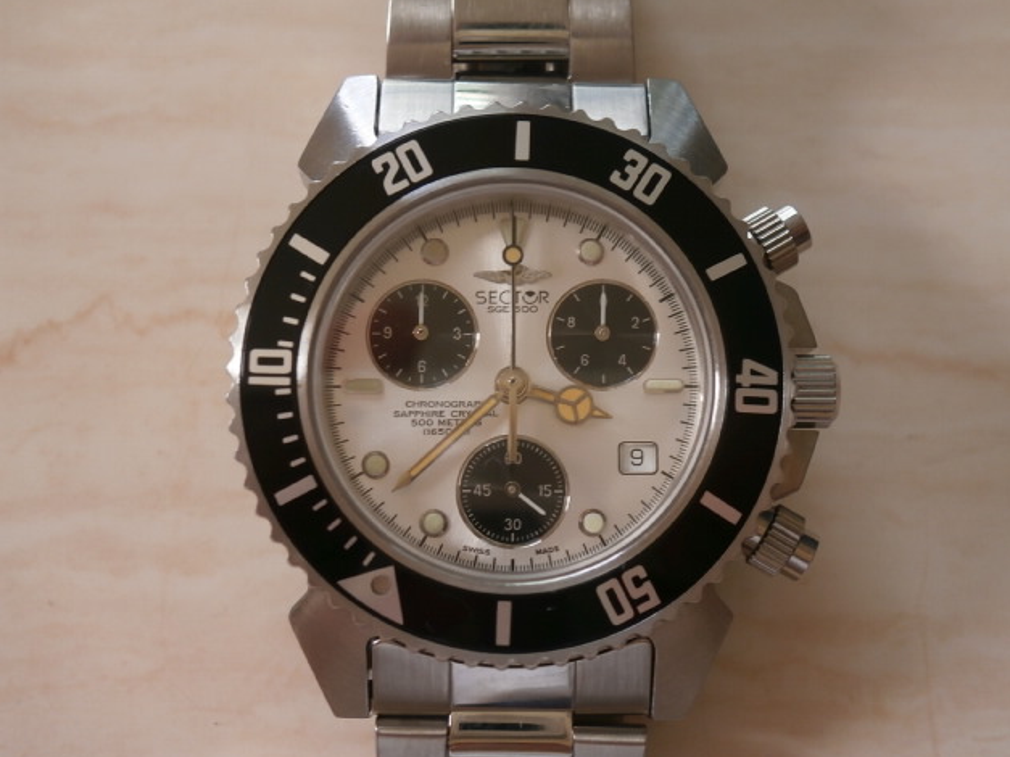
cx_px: 514
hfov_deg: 39.7
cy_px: 380
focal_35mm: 48
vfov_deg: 30.3
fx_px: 1400
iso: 80
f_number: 3.4
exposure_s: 1/40
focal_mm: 8.3
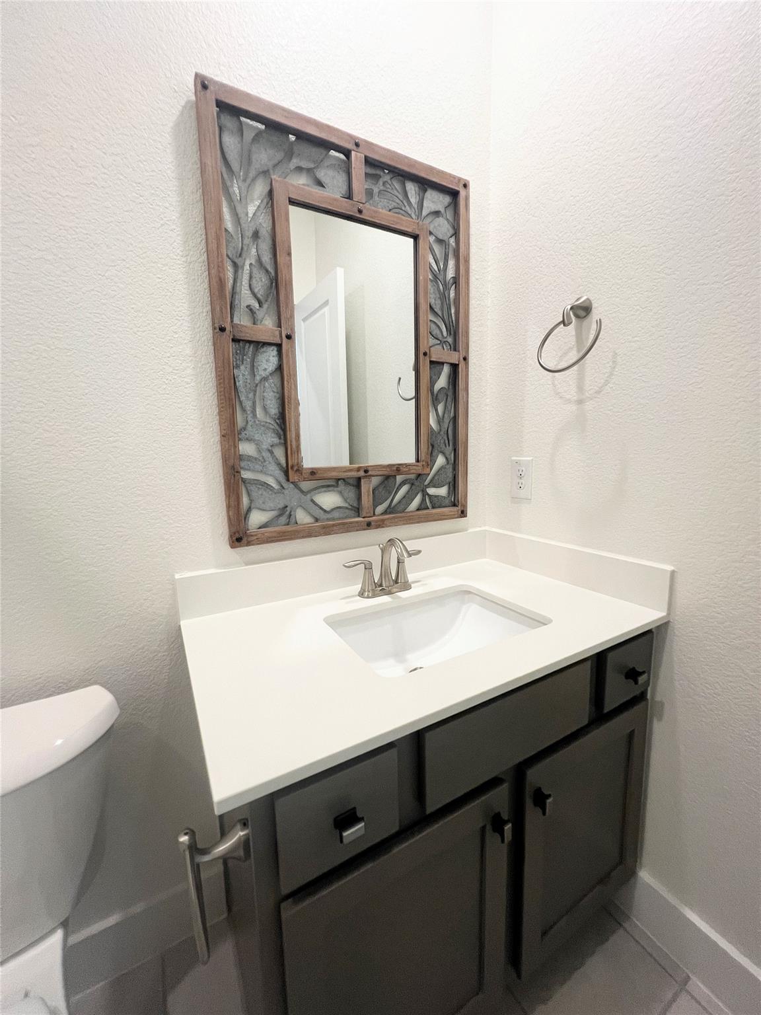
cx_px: 380
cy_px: 508
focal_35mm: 13
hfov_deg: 89.9
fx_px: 381
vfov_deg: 106.2
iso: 200
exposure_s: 1/120
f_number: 1.8
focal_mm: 1.57
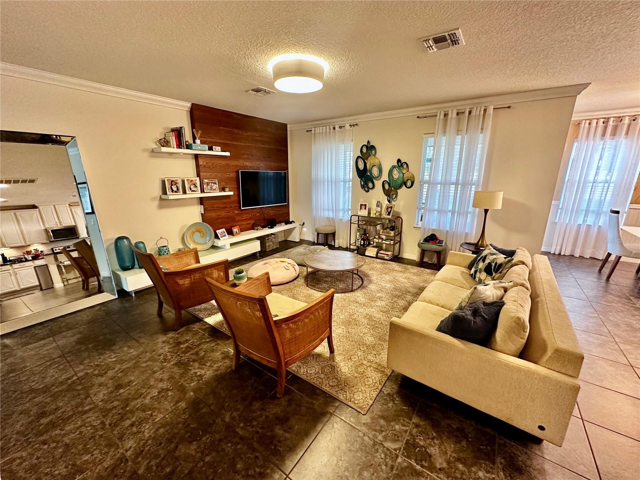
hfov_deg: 102.1
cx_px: 320
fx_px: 259
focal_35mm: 14
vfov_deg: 85.7
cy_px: 240
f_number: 2.2
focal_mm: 2.22
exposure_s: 1/60
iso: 320
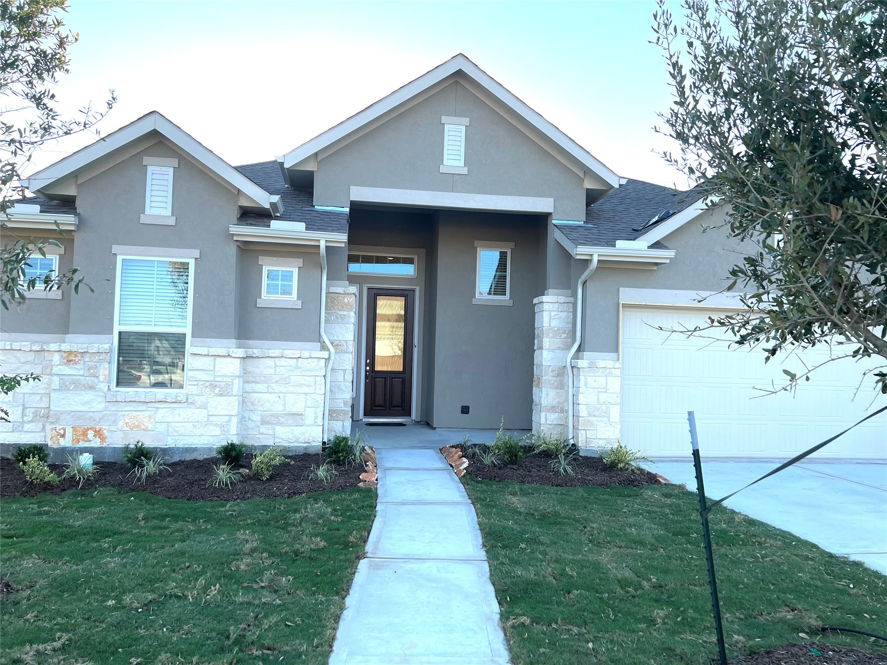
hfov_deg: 67.3
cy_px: 332
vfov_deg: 53.1
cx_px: 444
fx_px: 666
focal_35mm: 26
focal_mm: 5.7
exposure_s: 1/924
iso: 50
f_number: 1.5
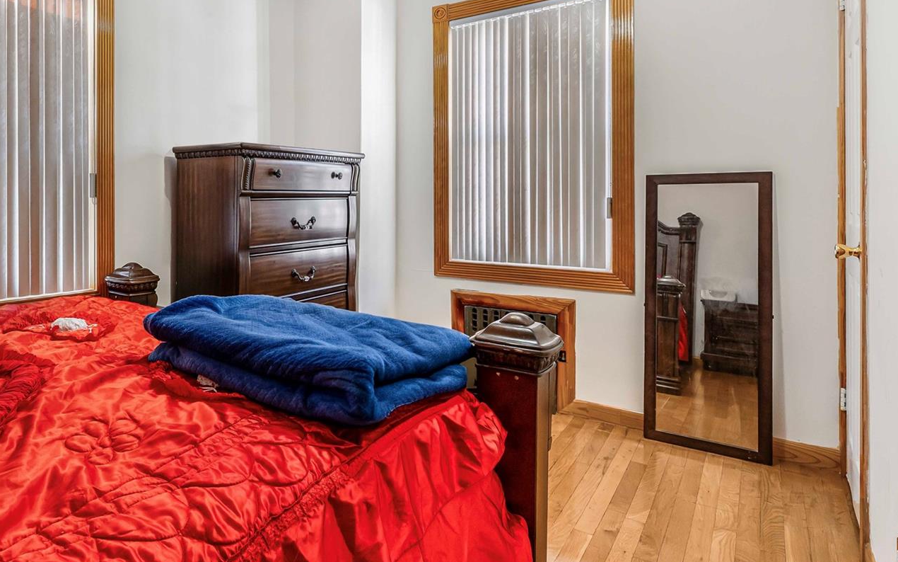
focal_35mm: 23
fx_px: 563
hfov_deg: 72.8
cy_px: 205
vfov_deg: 52.4
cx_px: 247
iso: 800
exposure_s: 1/3
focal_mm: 14
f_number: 8
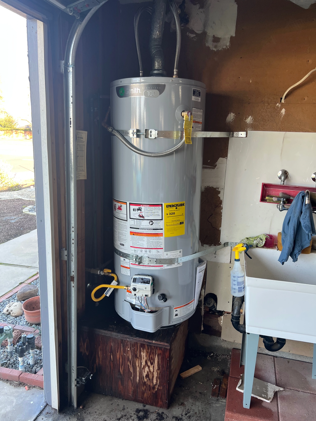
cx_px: 158
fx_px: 316
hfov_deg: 53.1
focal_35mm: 26
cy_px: 210
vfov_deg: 67.3
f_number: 1.5
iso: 64
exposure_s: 1/120
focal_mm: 5.7
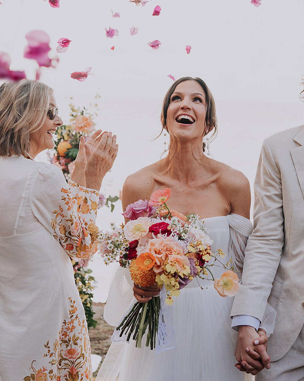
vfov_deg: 28.2
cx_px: 228
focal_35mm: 67
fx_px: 753
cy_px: 137
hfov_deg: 22.6
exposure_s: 1/1600
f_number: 3.2
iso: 800
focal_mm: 35
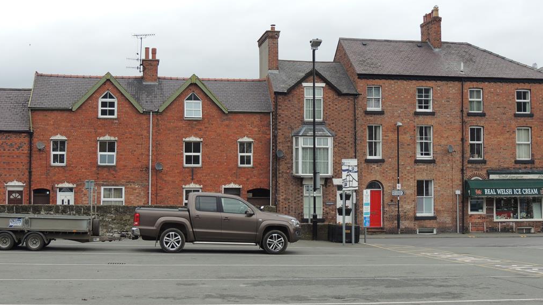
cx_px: 270
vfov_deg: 21.8
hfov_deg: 37.9
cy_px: 136
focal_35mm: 55
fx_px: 792
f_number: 3.6
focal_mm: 8.9
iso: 100
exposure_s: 1/200
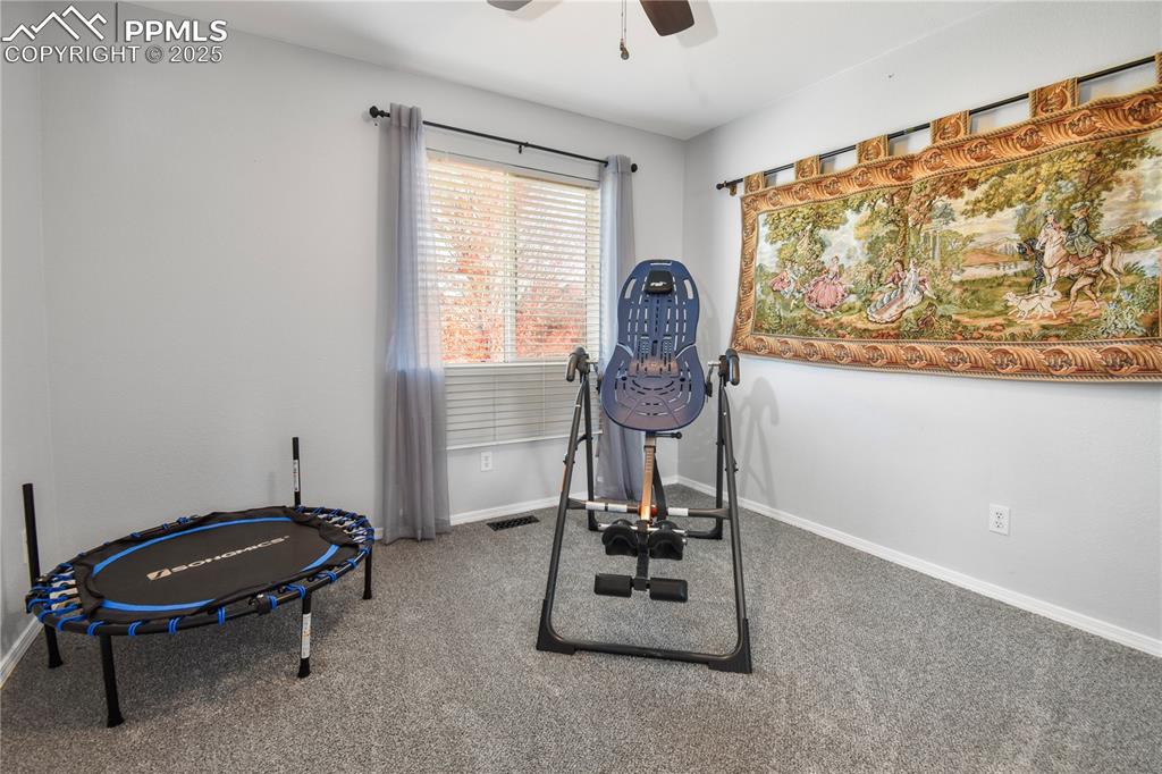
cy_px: 387
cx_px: 581
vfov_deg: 77.3
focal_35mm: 15
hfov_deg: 100.4
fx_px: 484
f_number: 8
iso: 320
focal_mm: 10
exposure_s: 1/3
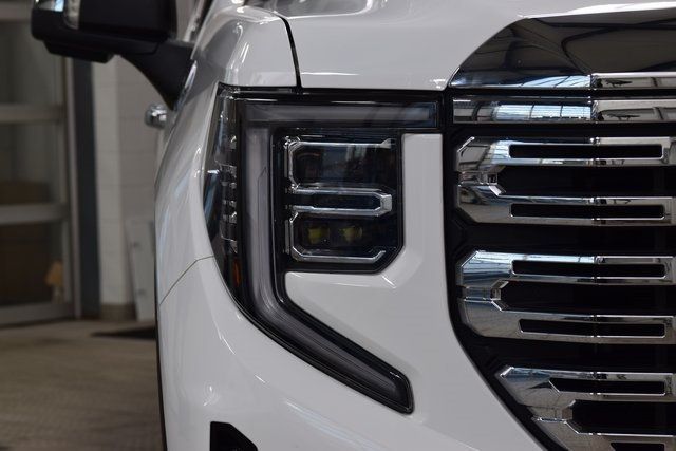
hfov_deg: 19.5
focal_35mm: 105
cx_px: 338
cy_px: 226
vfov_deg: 13.0
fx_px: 1972
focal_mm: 70
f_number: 7.1
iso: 400
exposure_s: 1/30
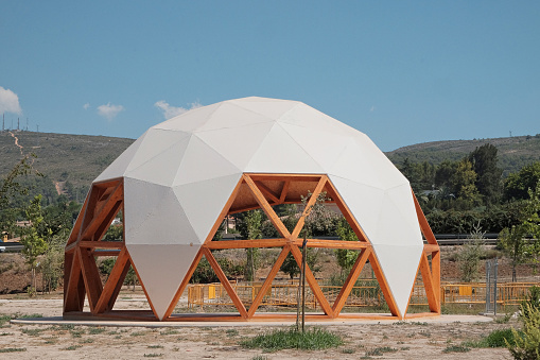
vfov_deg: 16.4
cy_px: 180
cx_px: 270
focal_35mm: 83
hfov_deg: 24.5
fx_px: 1245
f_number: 22
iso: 800
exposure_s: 1/420
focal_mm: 55
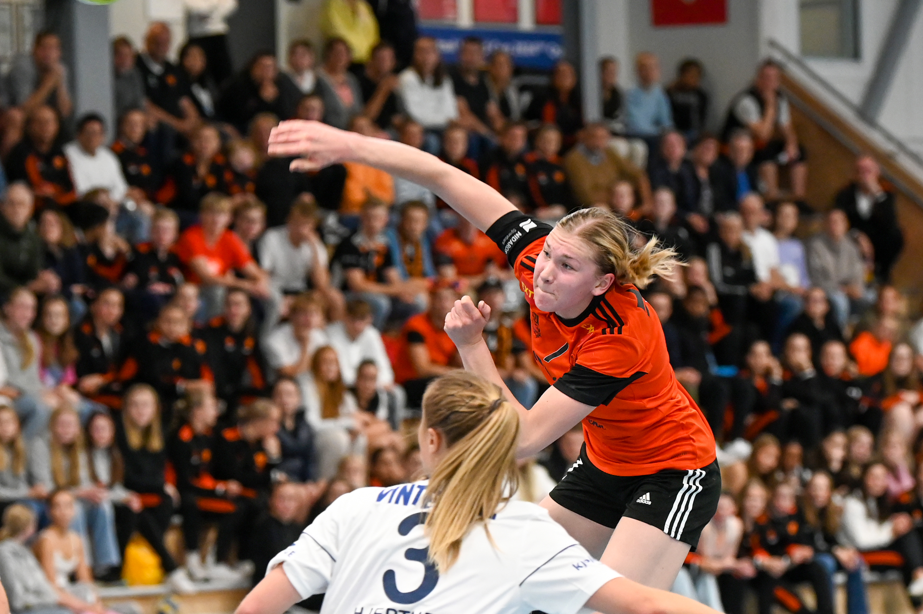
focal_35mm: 259
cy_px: 443
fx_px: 6636
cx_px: 528
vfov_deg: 5.3
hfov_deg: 8.0
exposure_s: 1/800
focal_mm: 120
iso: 3200
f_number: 3.5
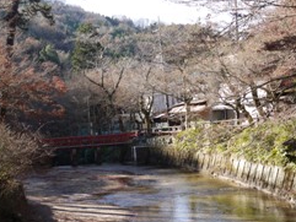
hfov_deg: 28.9
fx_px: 573
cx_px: 139
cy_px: 141
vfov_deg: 21.9
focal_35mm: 67
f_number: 5
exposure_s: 1/160
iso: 100
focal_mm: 18
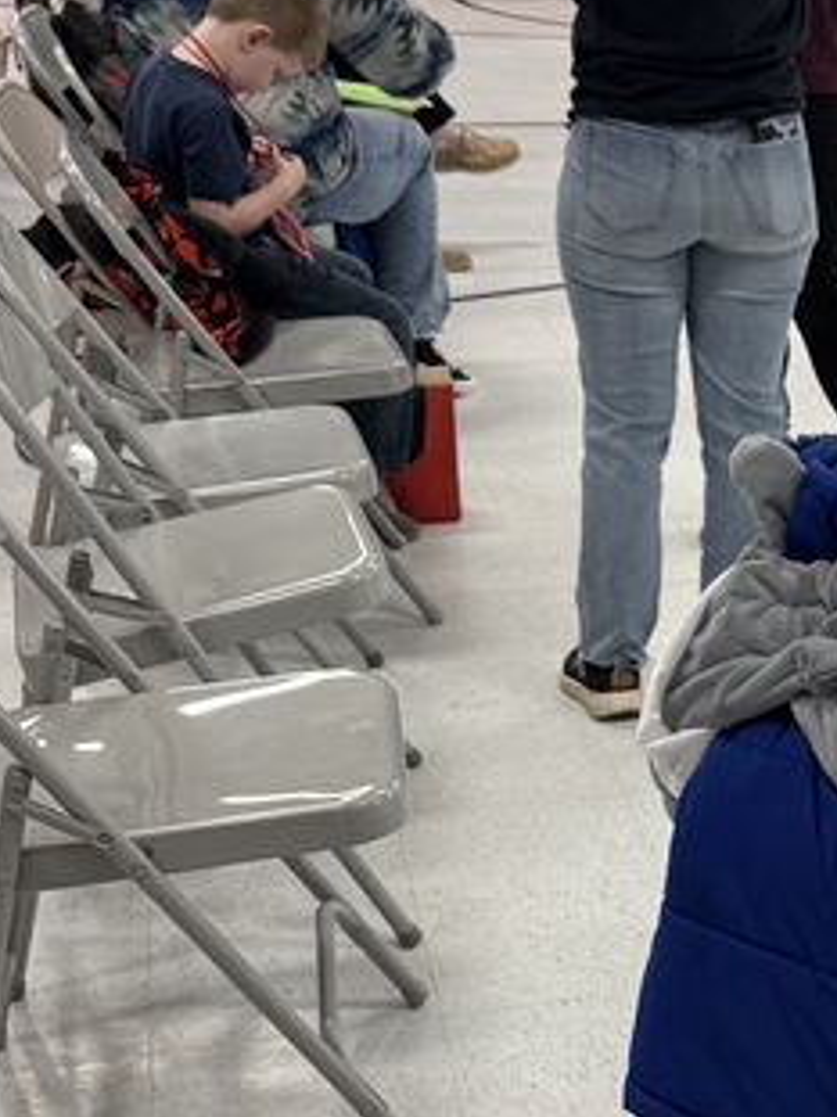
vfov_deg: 24.6
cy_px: 776
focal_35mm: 79
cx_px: 1074
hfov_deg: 17.5
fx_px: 2549
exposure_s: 1/60
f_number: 1.78
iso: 200
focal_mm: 6.76
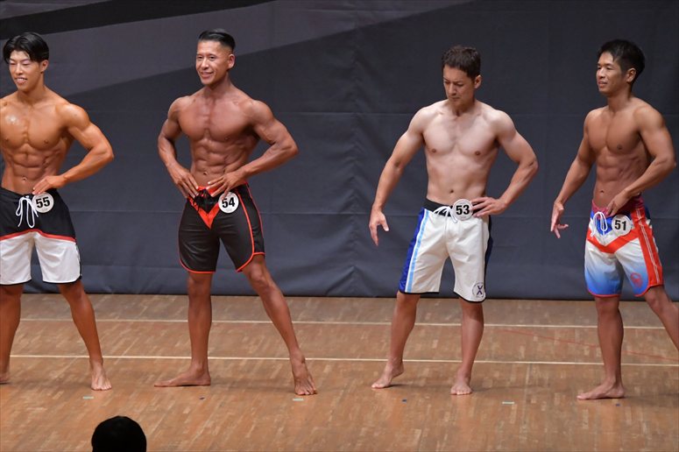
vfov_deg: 5.4
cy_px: 226
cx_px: 340
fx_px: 4807
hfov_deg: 8.1
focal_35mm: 255
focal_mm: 170
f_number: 5.6
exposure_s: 1/400
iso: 6400
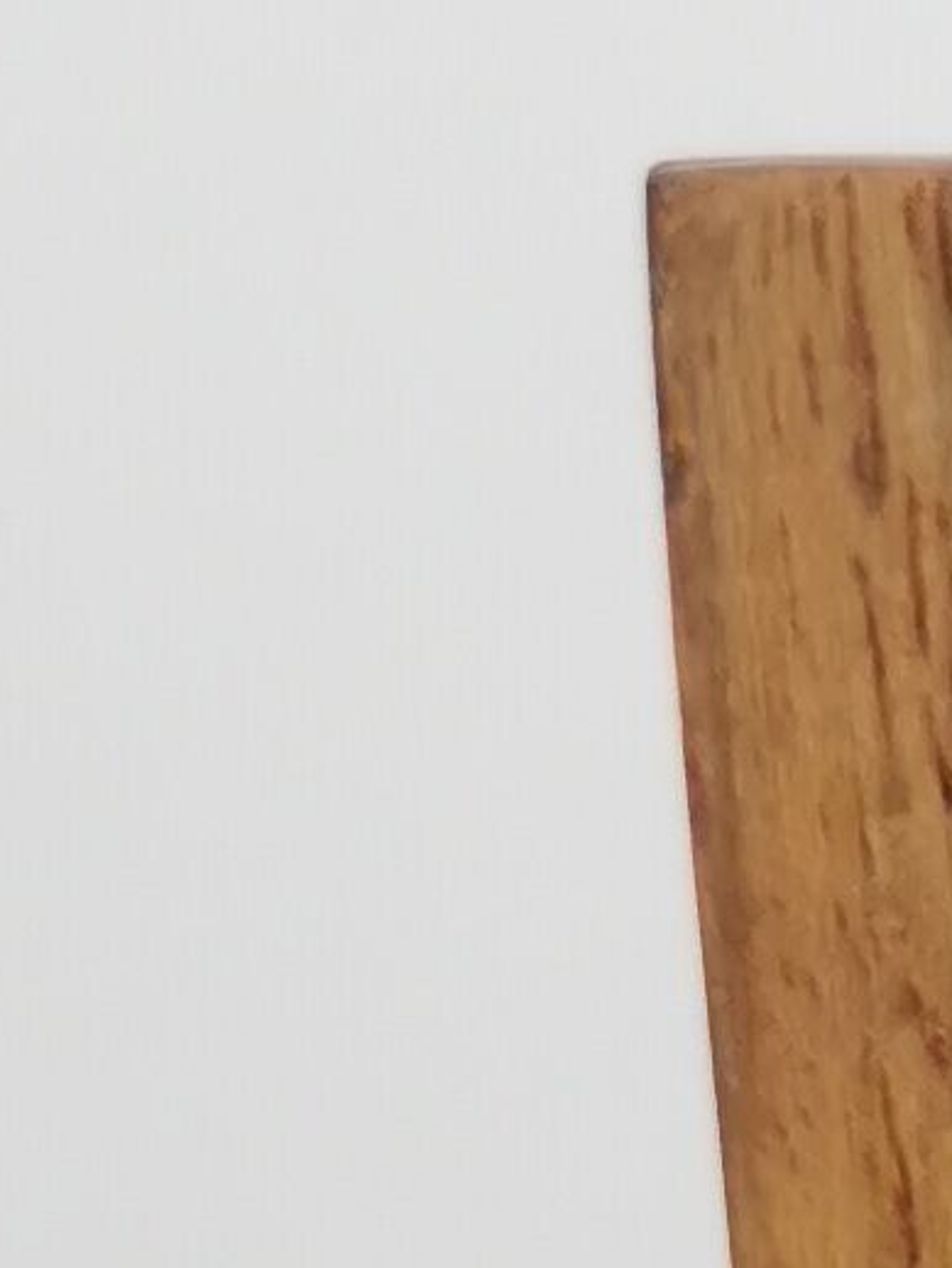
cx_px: 3115
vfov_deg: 9.0
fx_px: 6961
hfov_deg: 6.8
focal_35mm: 190
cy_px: 3366
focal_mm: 5.58
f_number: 1.8
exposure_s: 1/179
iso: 50
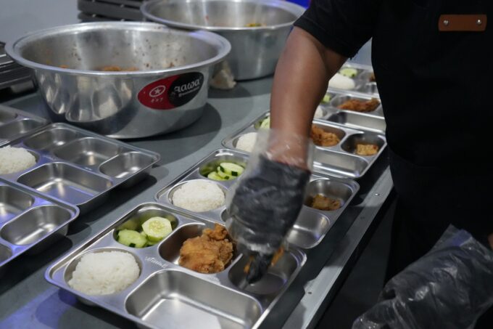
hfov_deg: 50.7
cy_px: 164
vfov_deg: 35.0
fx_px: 520
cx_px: 246
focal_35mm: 38
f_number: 4
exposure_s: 1/125
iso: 12800
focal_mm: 38
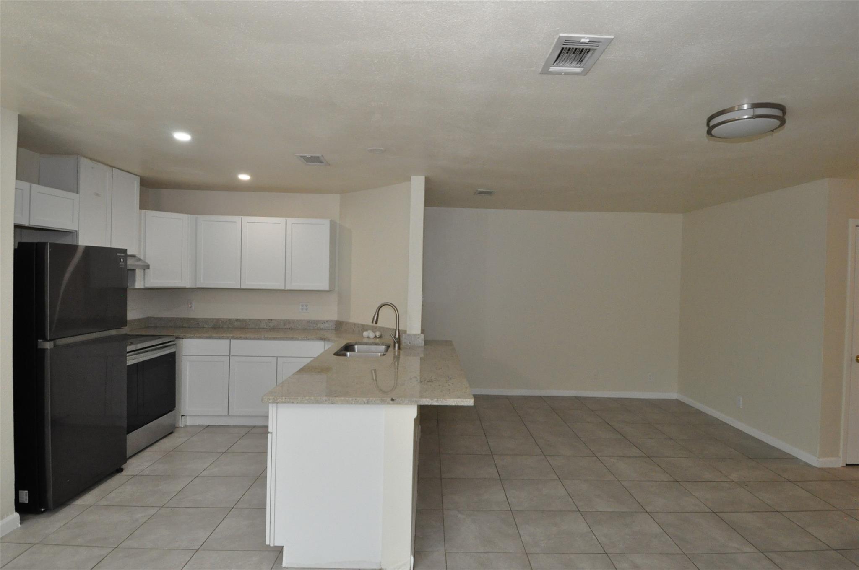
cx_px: 430
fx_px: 429
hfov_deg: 90.1
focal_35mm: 18
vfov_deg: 67.2
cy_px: 285
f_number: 7.1
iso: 2000
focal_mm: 12
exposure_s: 1/100
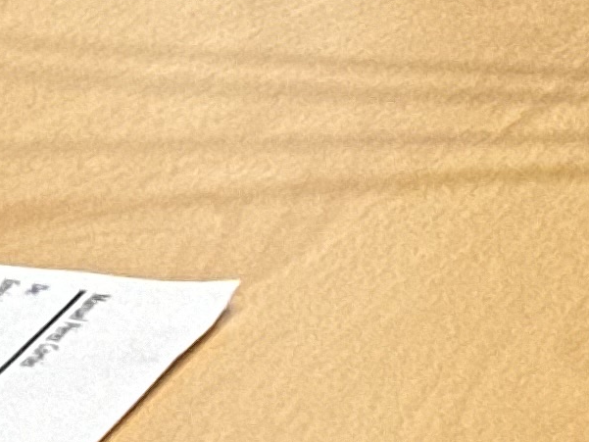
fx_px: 5480
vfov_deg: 4.4
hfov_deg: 5.6
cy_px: -995
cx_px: -1360
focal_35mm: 322
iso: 200
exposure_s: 1/50
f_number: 1.78
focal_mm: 6.86
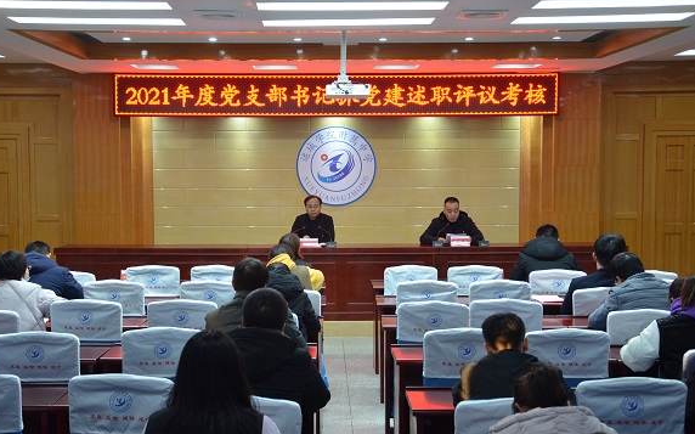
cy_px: 210
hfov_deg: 38.9
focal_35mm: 52
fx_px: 985
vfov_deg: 24.8
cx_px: 321
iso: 1000
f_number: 4.8
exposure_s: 1/90
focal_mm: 30
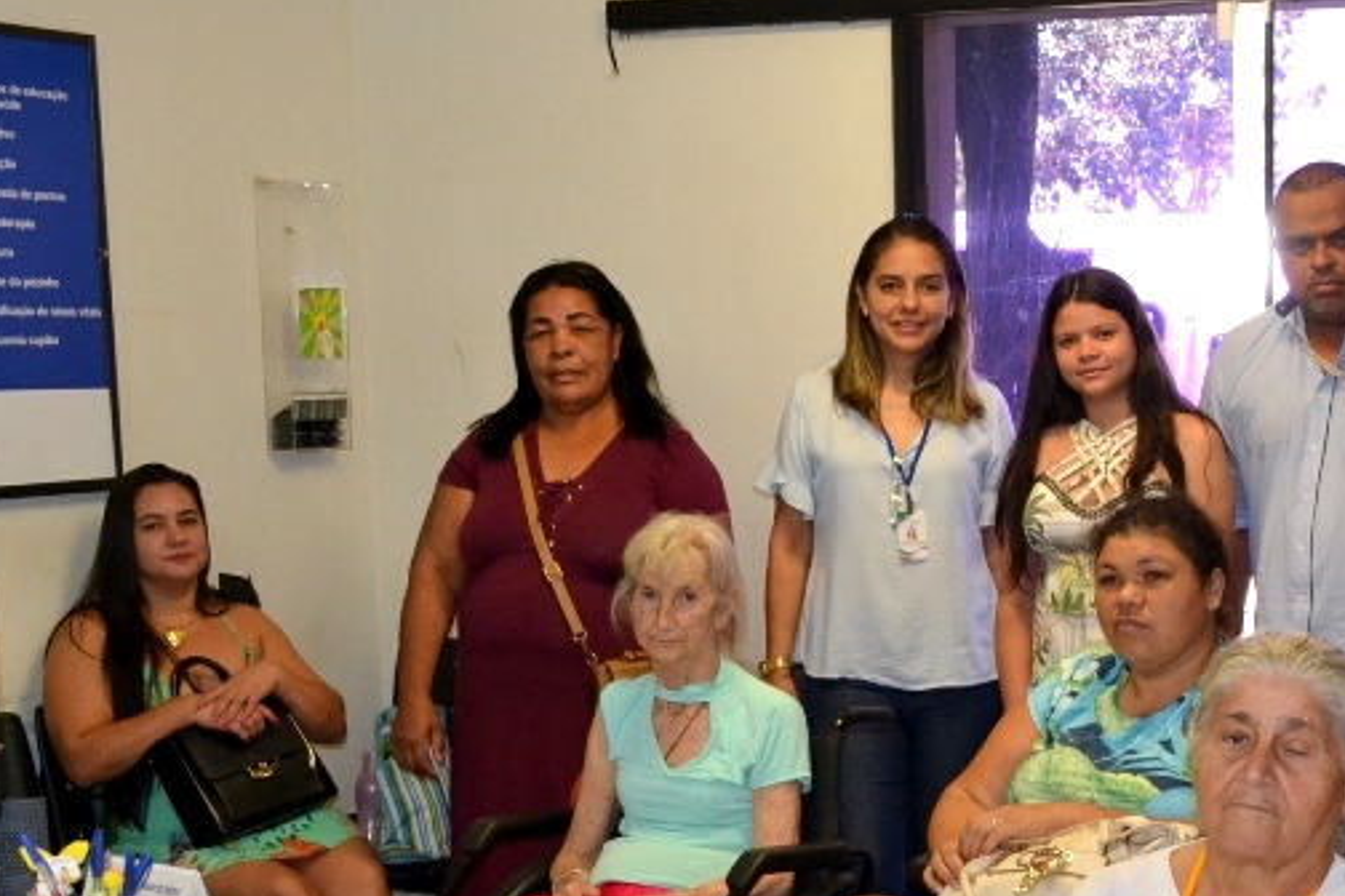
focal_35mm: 67
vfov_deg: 20.0
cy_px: 775
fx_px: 2503
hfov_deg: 28.6
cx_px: 1265
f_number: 5.6
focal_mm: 22
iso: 1600
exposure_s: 1/60
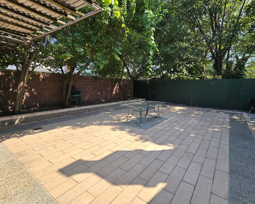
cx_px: 144
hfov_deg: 92.6
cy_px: 88
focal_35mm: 16
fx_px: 121
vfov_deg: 79.9
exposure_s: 1/871
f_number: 2.2
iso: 50
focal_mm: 2.2
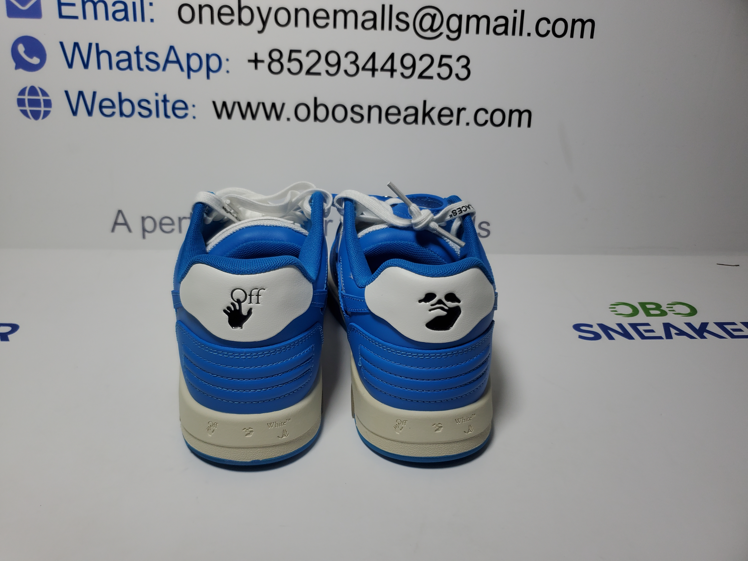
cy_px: 280
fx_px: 562
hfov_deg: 67.3
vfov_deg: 53.1
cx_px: 374
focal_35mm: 26
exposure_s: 1/873
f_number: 1.5
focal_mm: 4.3
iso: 50
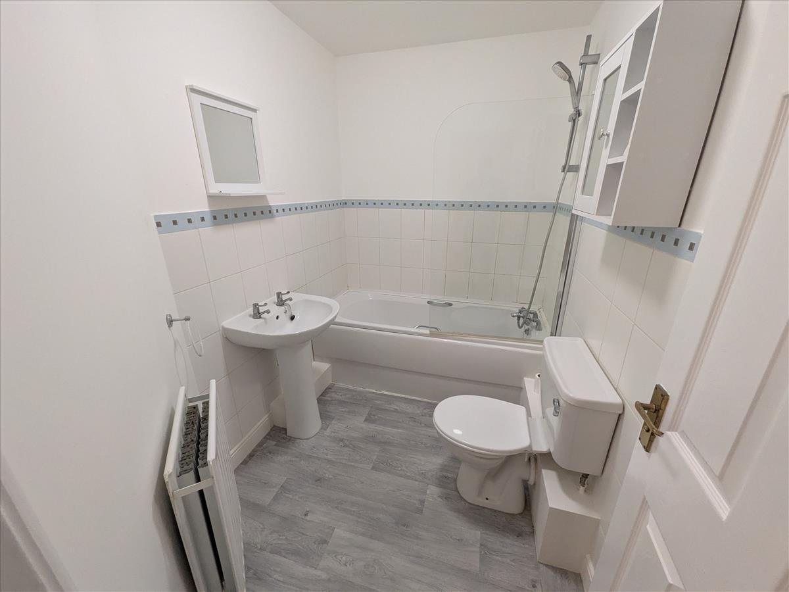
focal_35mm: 14
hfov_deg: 102.1
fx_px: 319
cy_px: 296
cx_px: 394
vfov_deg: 85.7
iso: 513
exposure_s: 1/100
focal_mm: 1.85
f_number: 2.2
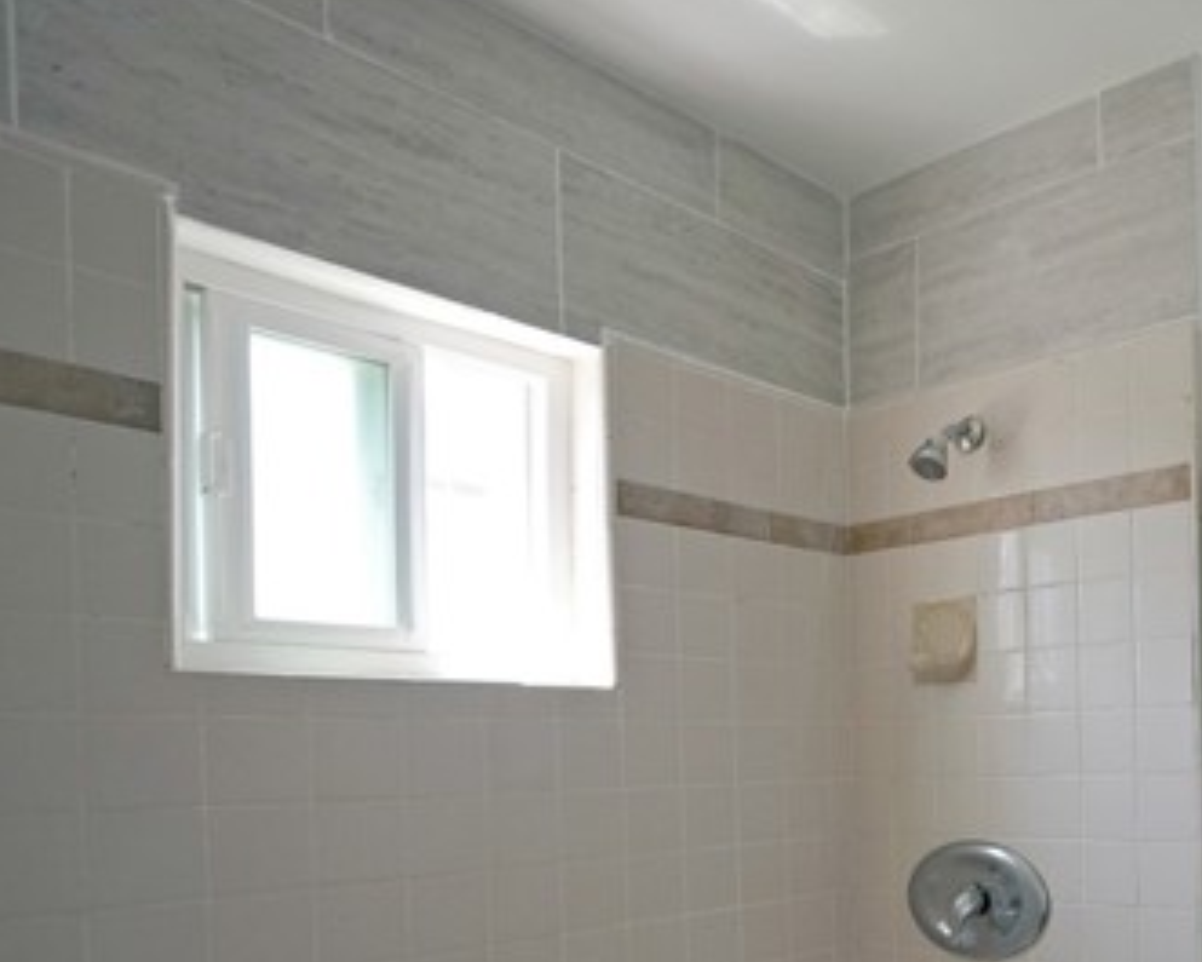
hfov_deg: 51.8
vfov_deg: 47.6
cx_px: 1122
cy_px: 750
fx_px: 1032
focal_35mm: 29
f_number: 4
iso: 640
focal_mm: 16
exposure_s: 1/160
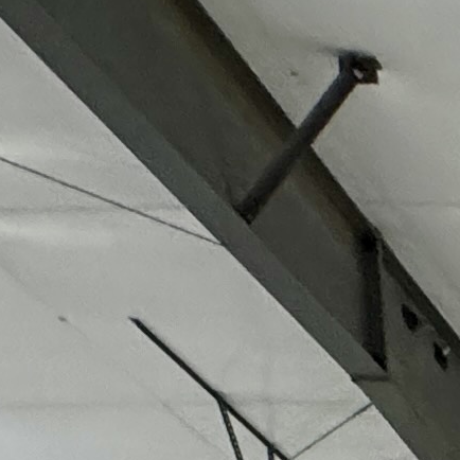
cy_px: 1542
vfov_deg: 9.7
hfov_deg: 11.5
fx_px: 1729
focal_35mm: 115
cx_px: 1215
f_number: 2.2
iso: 320
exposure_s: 1/99
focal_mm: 2.22
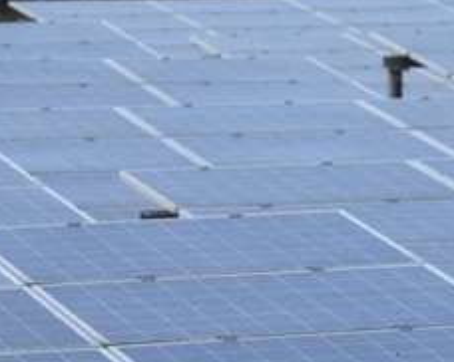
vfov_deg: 4.5
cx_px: 548
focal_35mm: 346
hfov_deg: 5.6
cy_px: 378
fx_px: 4645
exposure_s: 1/100
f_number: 9
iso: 320
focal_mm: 140
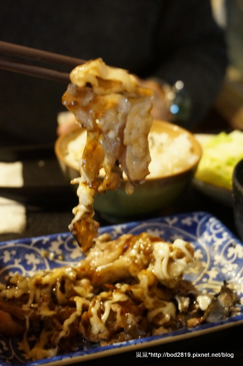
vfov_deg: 33.4
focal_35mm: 60
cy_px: 183
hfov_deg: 22.6
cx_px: 122
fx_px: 609
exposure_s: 1/10
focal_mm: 40
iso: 3200
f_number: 5.6
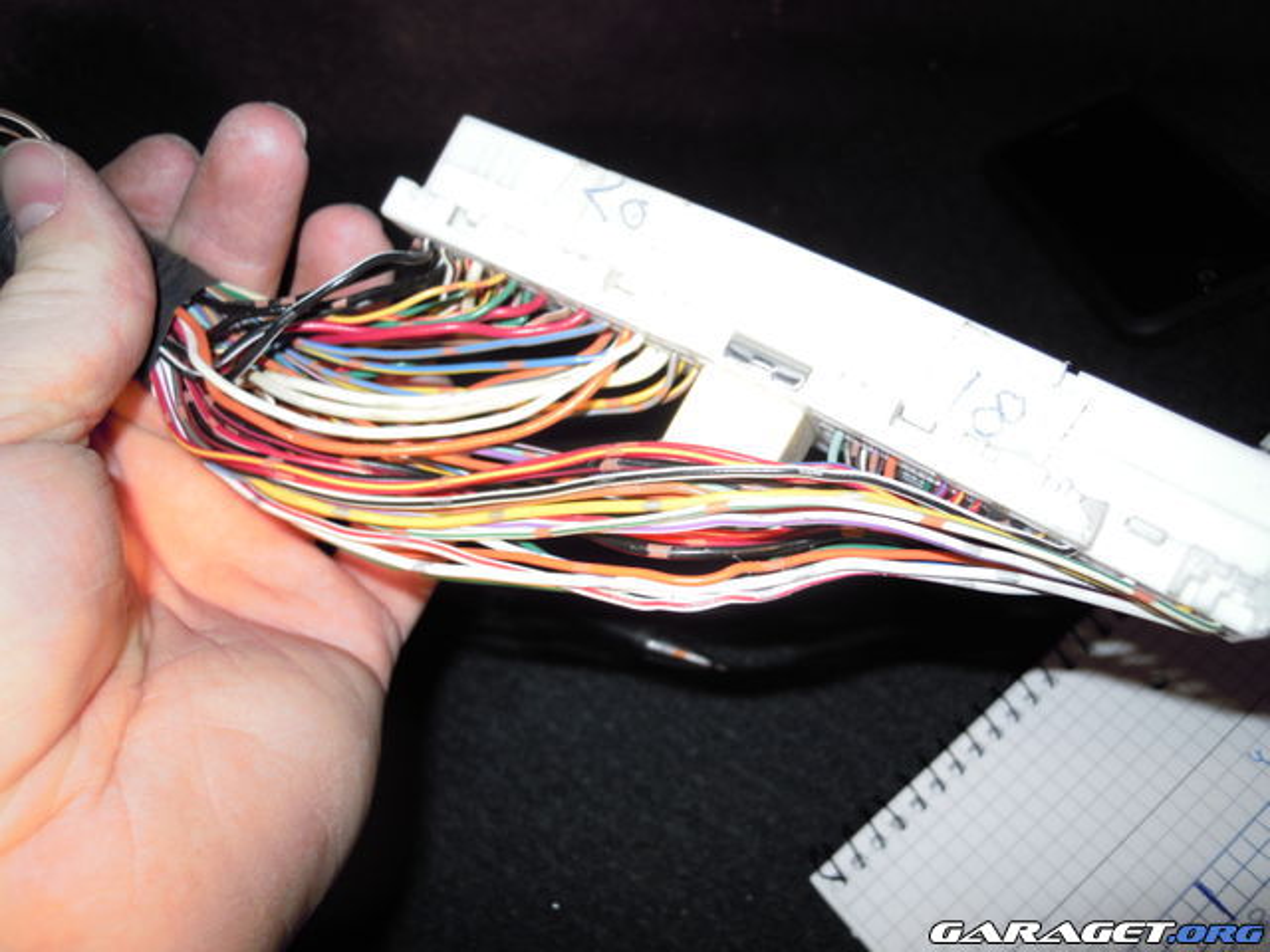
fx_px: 1027
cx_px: 635
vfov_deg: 49.7
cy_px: 476
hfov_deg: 63.4
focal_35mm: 28
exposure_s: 1/25
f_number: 2.7
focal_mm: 5
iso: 100
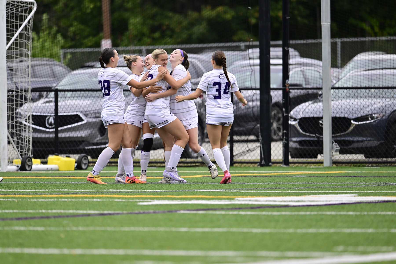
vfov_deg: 3.4
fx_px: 4400
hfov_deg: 5.2
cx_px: 198
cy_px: 132
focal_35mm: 400
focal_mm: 400
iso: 640
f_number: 4.5
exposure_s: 1/2000
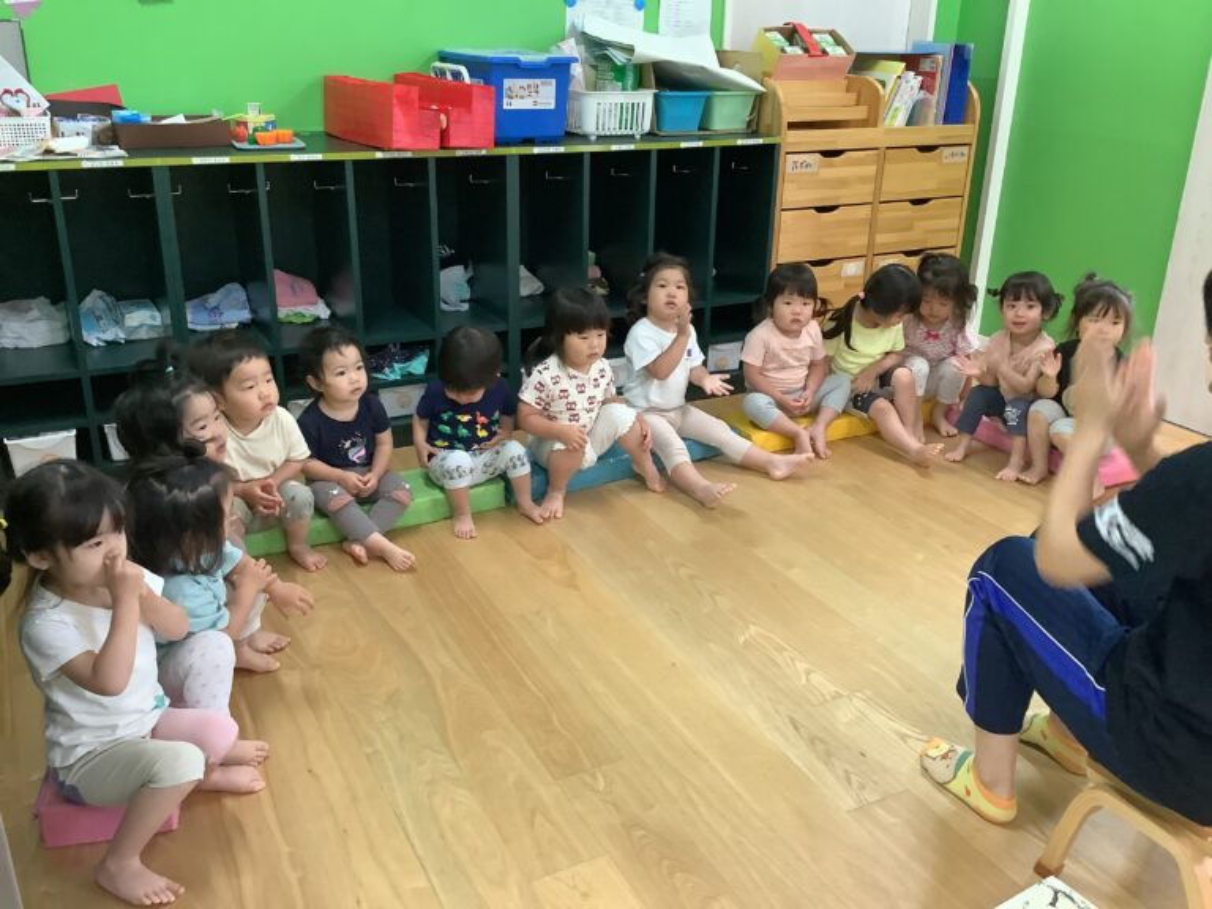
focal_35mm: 31
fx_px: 1085
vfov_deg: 45.4
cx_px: 606
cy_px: 454
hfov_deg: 58.4
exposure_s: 1/60
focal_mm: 3.3
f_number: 2.4
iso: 320
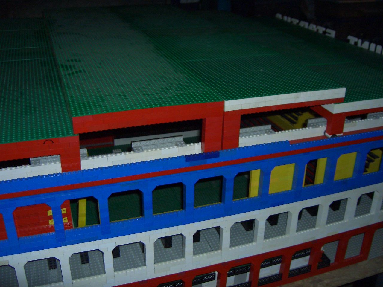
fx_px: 432
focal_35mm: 39
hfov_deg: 47.9
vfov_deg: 36.8
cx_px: 192
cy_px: 144
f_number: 2.8
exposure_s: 1/60
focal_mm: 8
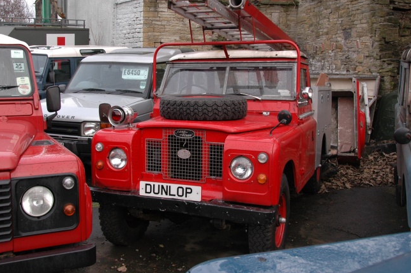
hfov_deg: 47.4
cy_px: 110
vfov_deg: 32.5
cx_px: 188
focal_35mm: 41
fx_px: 468
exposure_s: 1/100
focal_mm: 22
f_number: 5
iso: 200
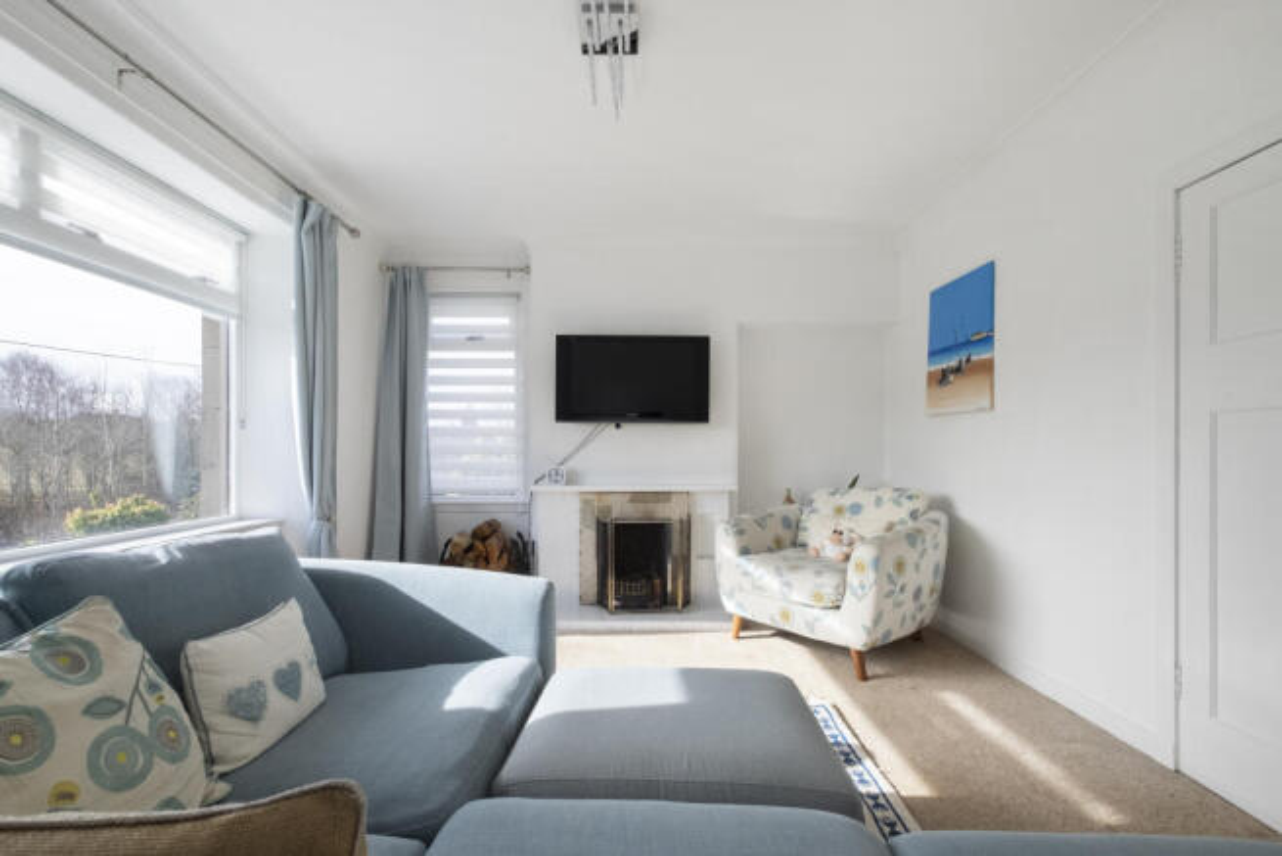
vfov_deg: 77.4
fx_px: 534
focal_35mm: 15
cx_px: 641
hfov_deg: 100.4
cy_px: 428
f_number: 9
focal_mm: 10
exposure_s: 1/125
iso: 800
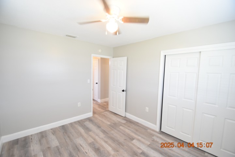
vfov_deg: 77.3
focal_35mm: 15
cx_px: 118
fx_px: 98
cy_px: 78
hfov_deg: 100.4
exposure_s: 1/60
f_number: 3.5
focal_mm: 10
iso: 800
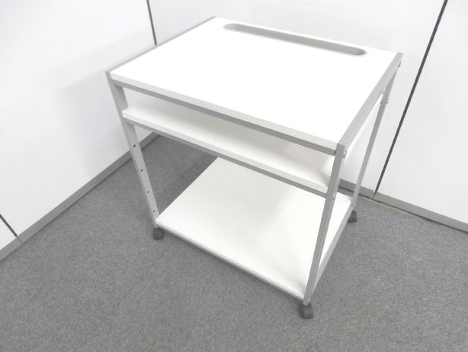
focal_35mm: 25
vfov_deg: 54.9
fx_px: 338
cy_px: 173
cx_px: 242
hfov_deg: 69.3
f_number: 3
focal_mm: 4.2
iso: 200
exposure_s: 1/20
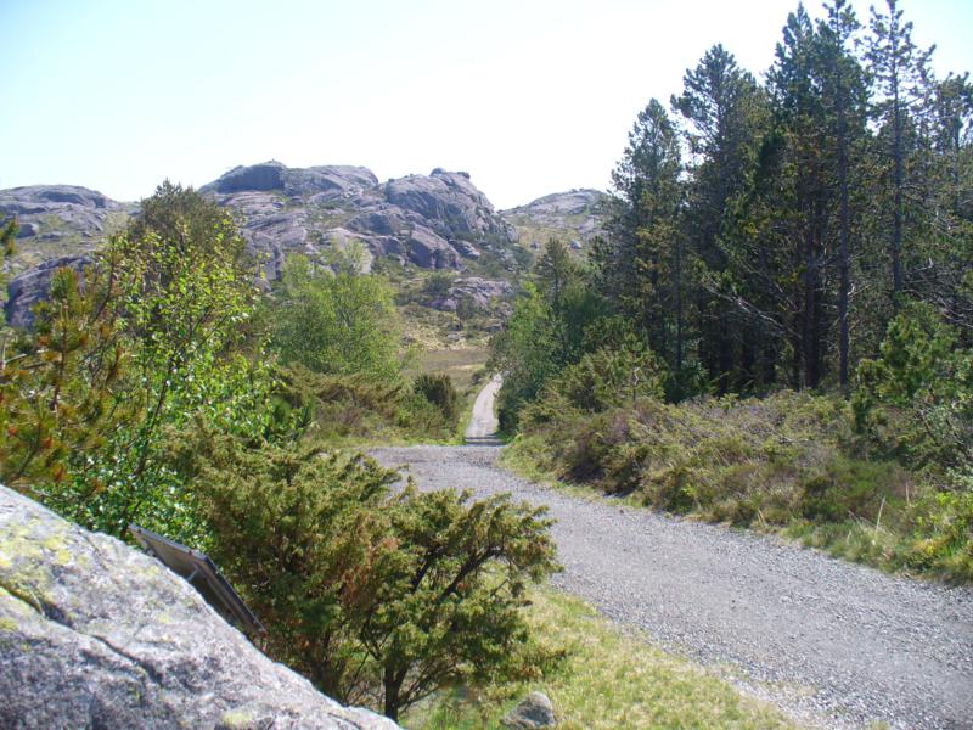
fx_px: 1040
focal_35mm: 37
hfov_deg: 50.1
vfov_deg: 38.7
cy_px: 365
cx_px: 486
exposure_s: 1/125
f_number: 5.6
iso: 64
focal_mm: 6.1
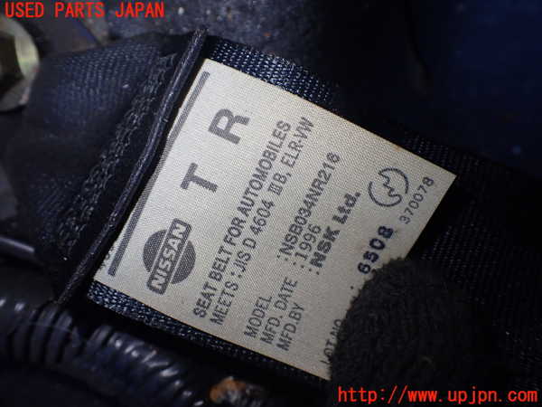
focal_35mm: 30
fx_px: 470
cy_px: 204
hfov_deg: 60.0
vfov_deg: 46.8
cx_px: 271
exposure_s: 1/125
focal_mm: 5.4
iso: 200
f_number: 2.3
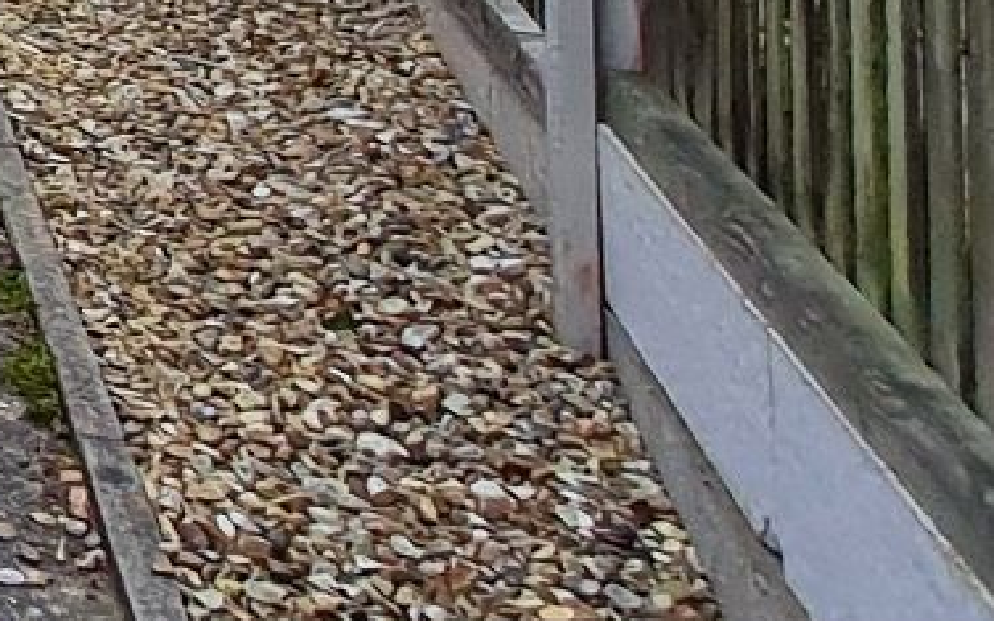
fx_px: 2032
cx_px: -1478
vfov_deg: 15.2
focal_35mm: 75
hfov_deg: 14.6
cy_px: -481
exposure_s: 1/353
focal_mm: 1.74
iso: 50
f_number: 2.2
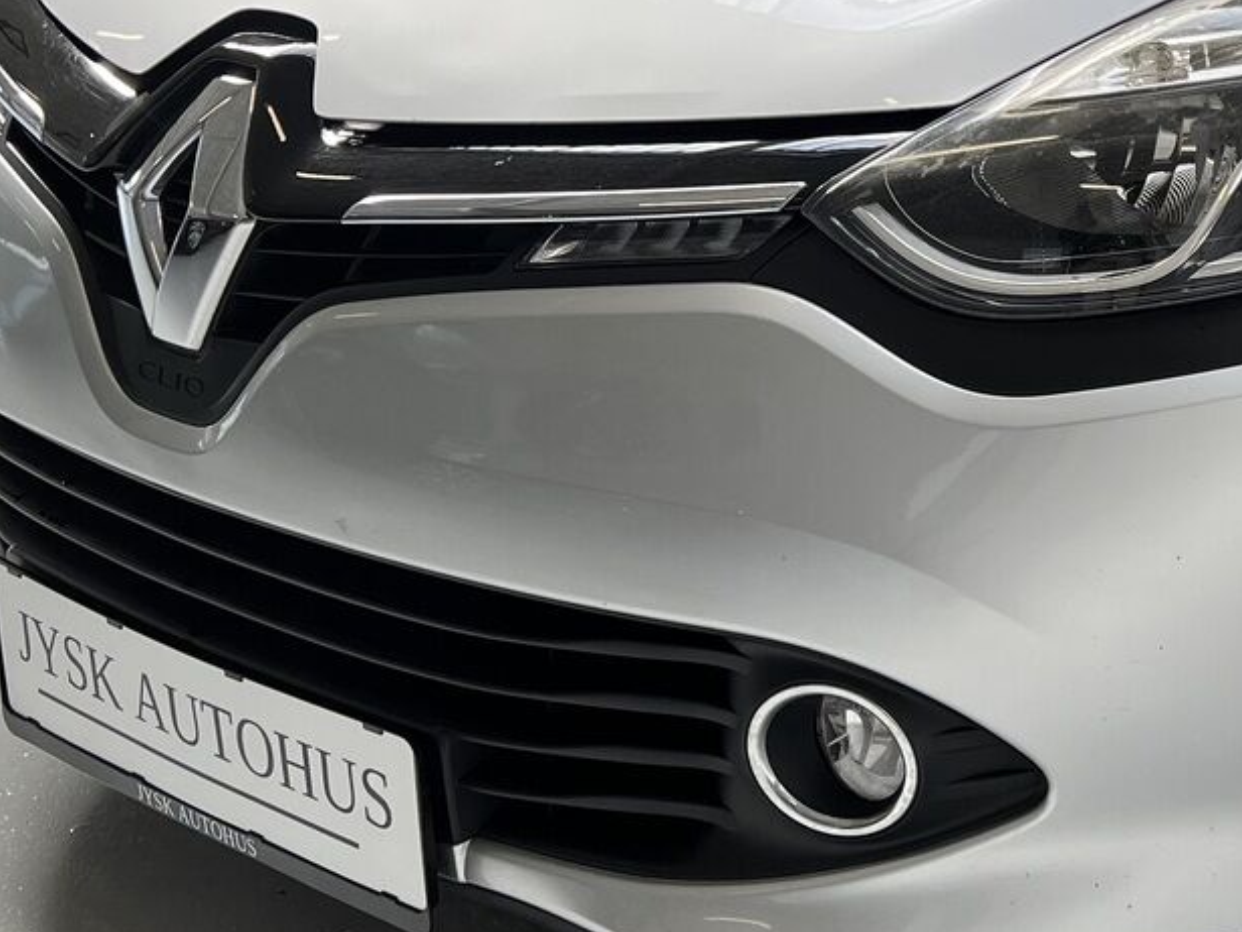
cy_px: 85
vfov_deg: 20.0
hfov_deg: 25.4
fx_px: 2583
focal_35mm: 72
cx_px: 1295
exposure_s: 1/383
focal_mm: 5.7
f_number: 1.5
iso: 50
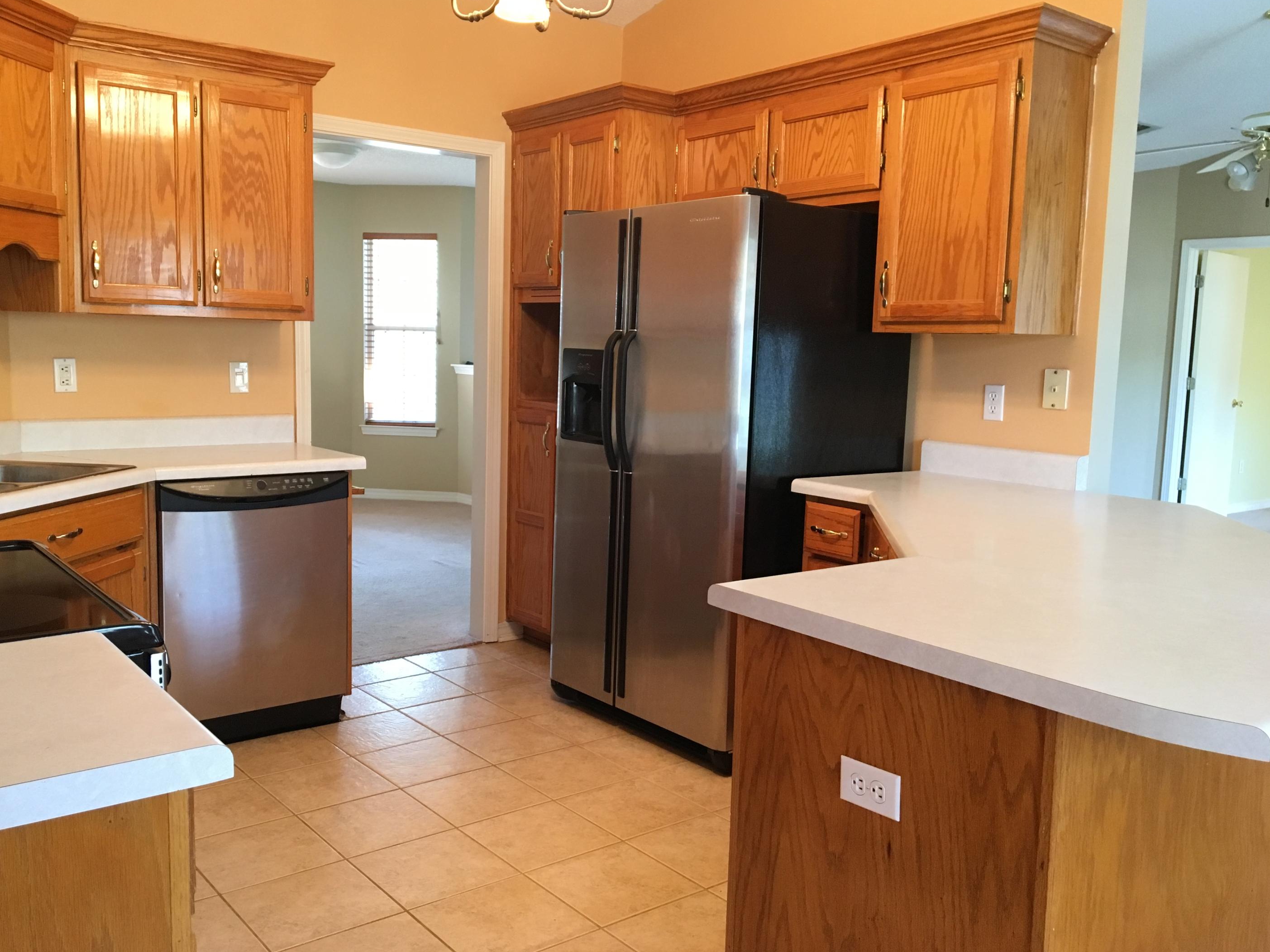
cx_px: 599
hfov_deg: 58.3
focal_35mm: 31
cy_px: 467
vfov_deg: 45.4
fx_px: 1137
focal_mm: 4.15
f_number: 2.2
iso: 125
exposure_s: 1/30
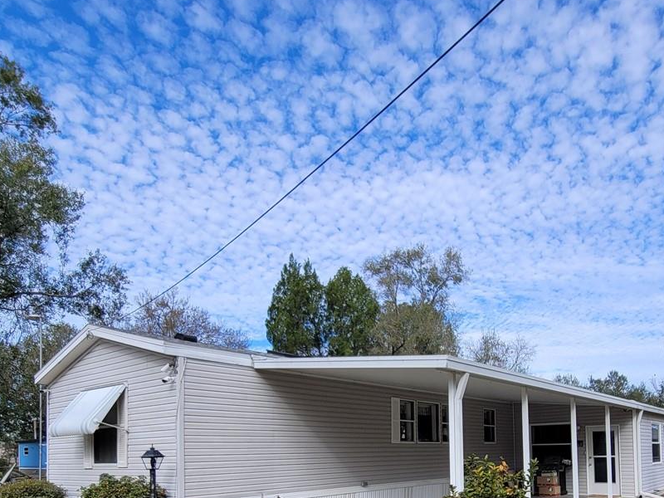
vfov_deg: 48.4
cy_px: 432
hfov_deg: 66.6
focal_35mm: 26
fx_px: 499
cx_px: 400
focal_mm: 2.2
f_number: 2.2
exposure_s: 1/1129
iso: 50
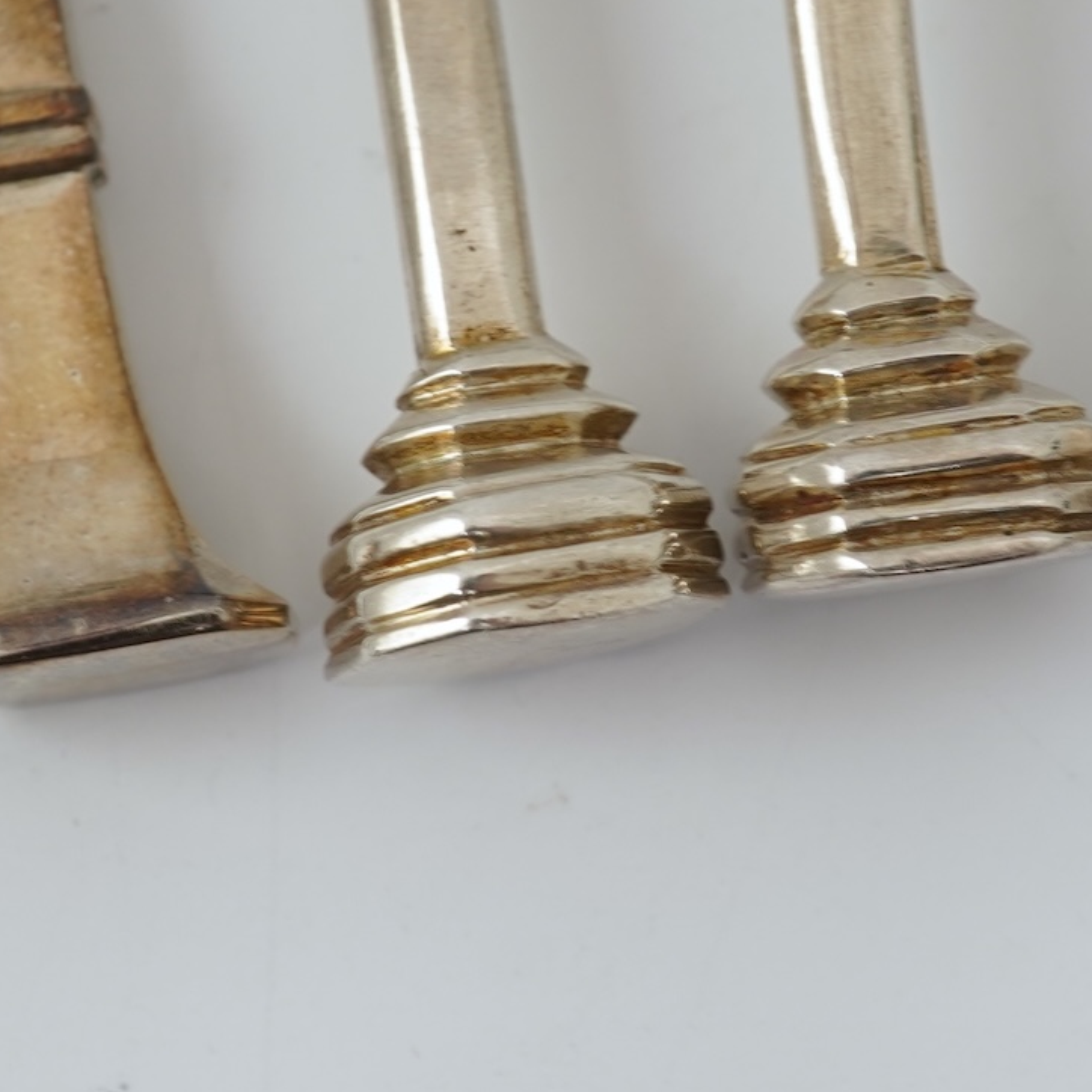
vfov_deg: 16.7
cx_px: 697
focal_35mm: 104
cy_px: 400
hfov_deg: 16.7
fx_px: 3712
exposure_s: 1/20
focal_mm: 30
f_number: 11
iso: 400
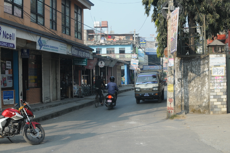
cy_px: 76
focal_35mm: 52
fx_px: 335
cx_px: 115
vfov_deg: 25.7
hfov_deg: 37.9
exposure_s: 1/200
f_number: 7.1
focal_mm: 35
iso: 200
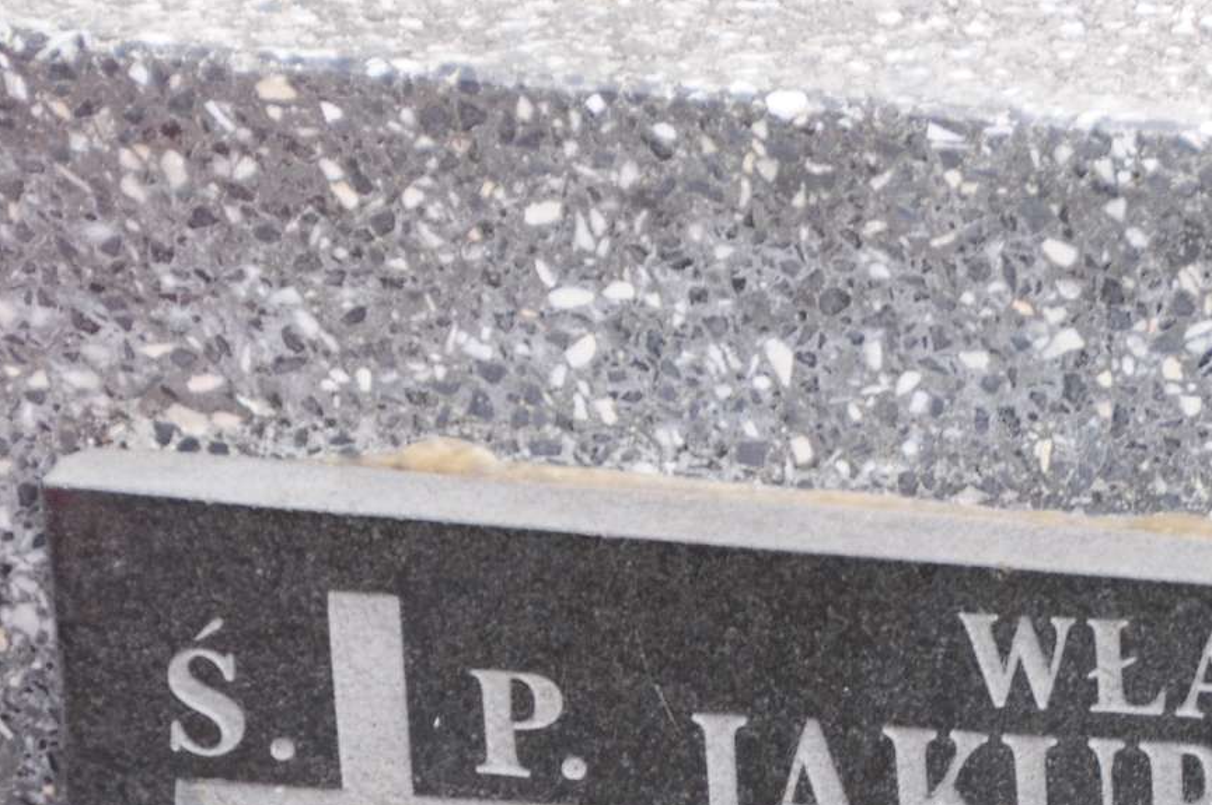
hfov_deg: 5.3
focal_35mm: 390
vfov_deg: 3.5
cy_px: 993
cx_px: 1246
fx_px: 13125
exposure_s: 1/60
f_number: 7.1
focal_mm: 105
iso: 250
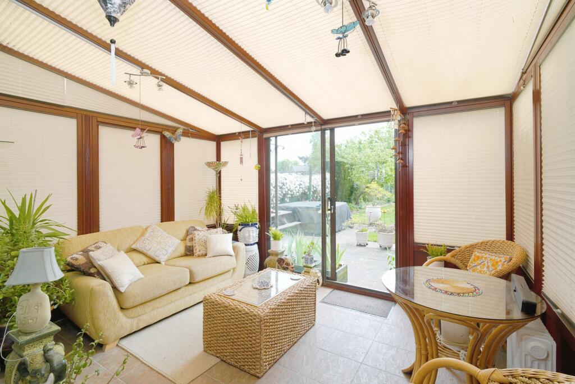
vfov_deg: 73.8
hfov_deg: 96.7
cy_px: 192
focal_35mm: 16
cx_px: 288
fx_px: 256
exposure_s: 1/30
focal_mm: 16
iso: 200
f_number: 8
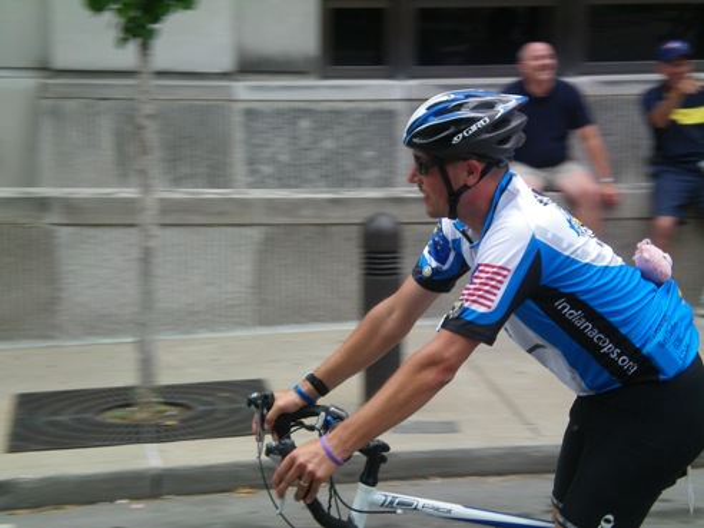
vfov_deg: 14.9
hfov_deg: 19.8
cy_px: 264
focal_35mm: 99
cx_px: 352
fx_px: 2013
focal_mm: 16.3
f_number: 5.5
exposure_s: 1/100
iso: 64
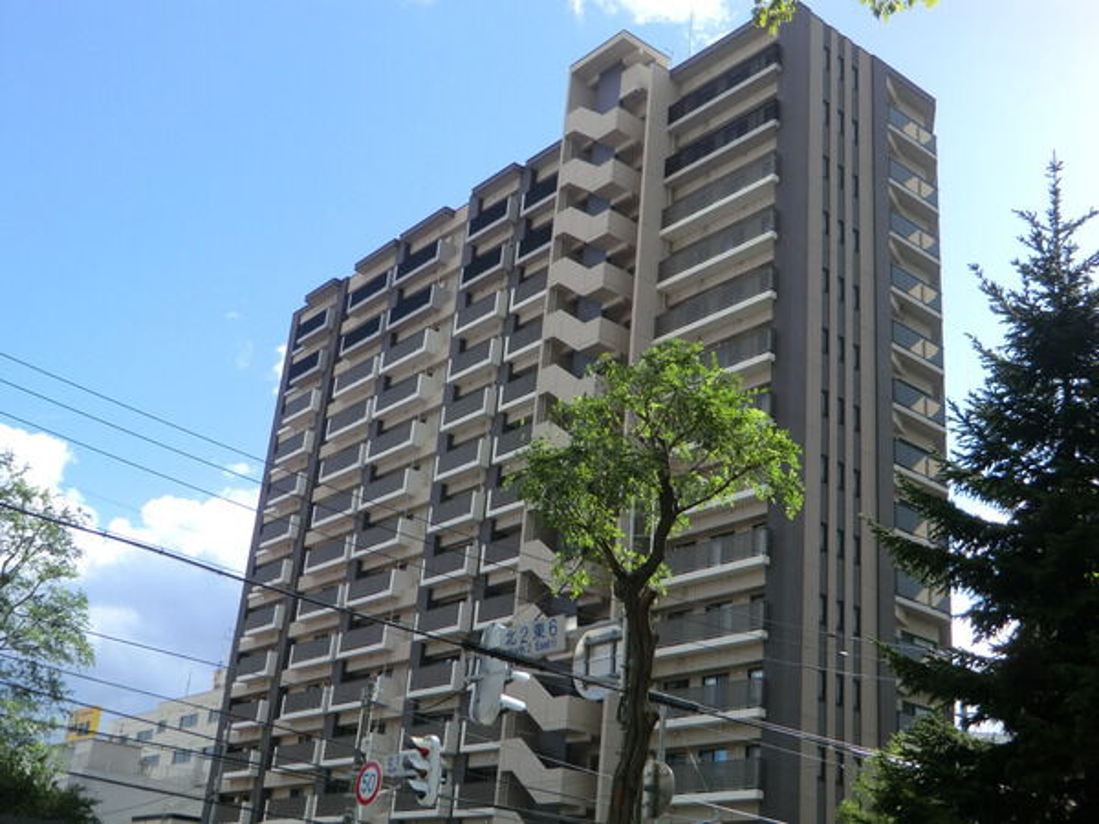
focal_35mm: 40
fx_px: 1270
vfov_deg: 36.0
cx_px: 550
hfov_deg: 46.8
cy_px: 412
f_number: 3.8
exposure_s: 1/400
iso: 64
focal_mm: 7.1
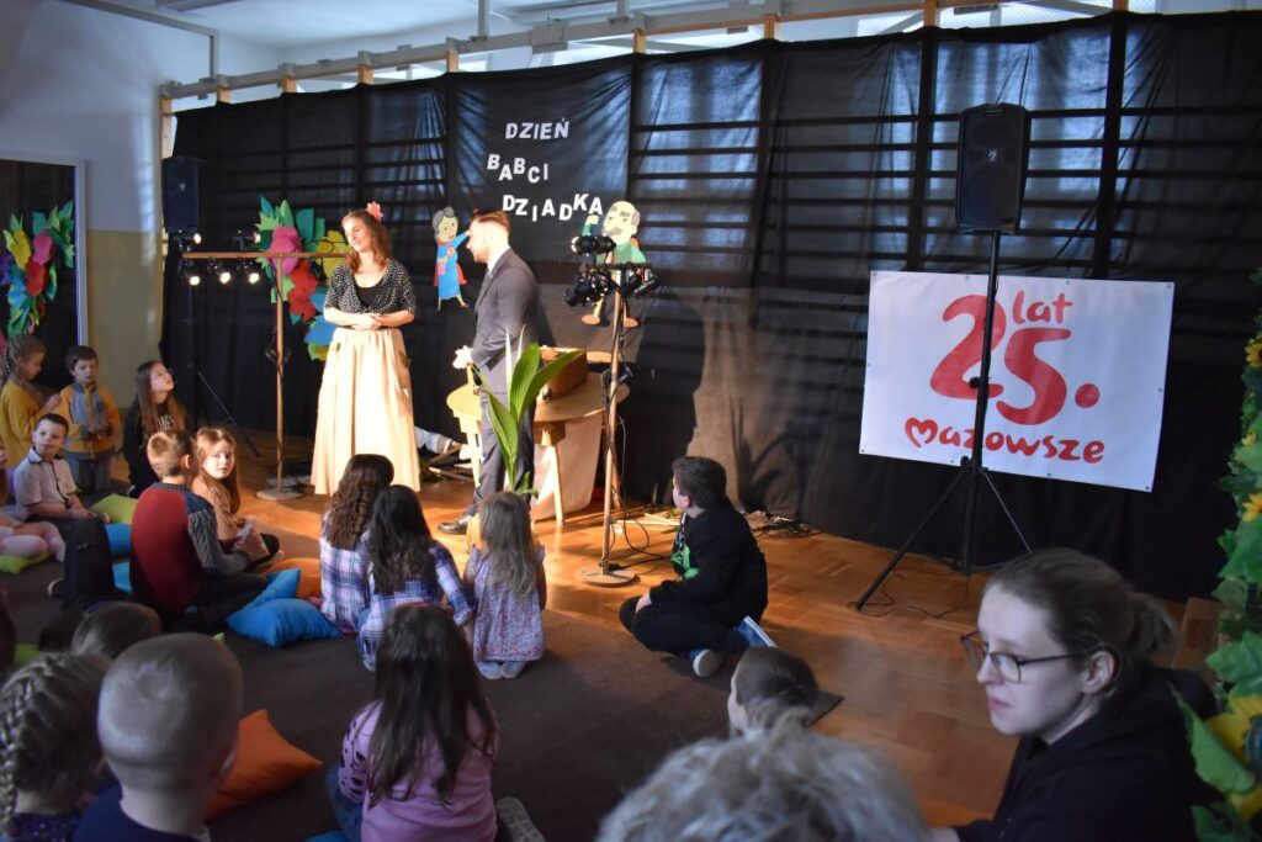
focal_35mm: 27
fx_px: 947
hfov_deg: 67.4
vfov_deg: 47.9
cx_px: 631
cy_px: 421
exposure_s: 1/60
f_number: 3.5
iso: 2000
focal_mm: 18
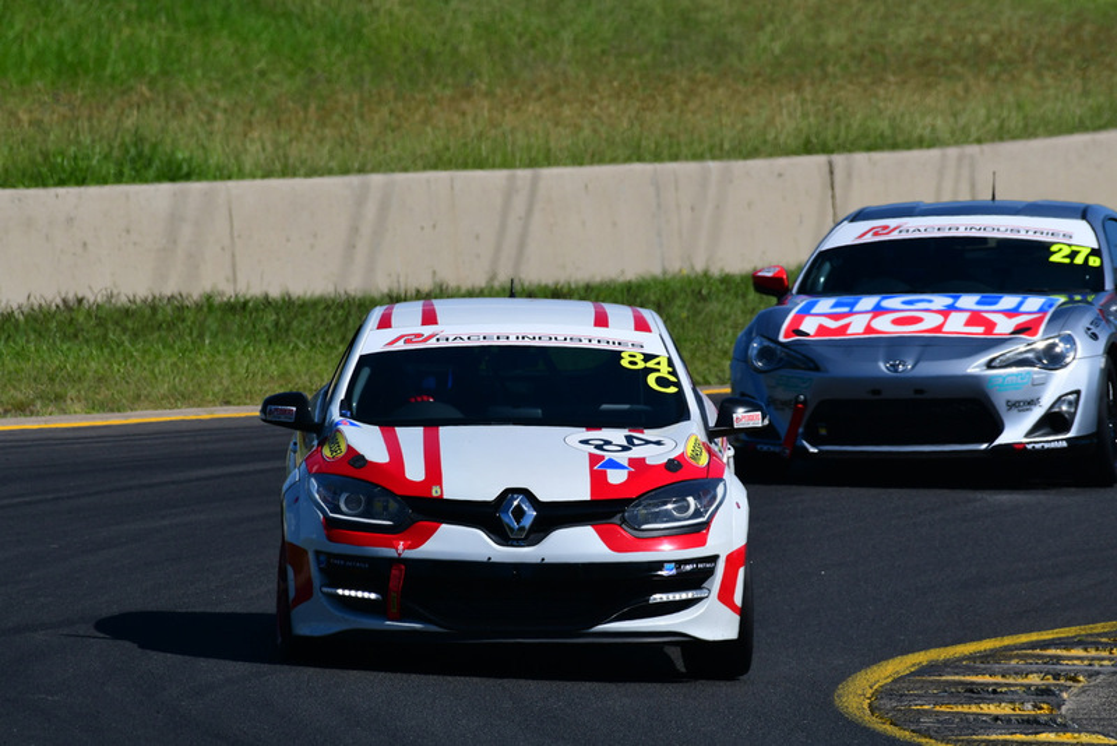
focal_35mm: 750
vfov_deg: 1.8
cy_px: 373
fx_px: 23278
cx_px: 558
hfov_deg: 2.7
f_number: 11
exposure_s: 1/640
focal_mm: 500
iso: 250
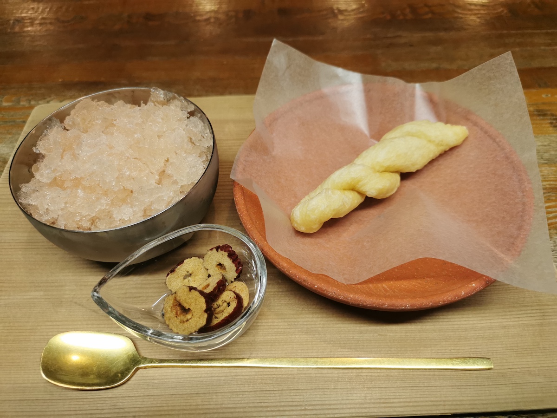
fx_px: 434
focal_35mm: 27
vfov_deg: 51.4
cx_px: 278
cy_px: 209
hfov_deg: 65.3
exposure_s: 1/120
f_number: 1.8
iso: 200
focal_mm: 5.58
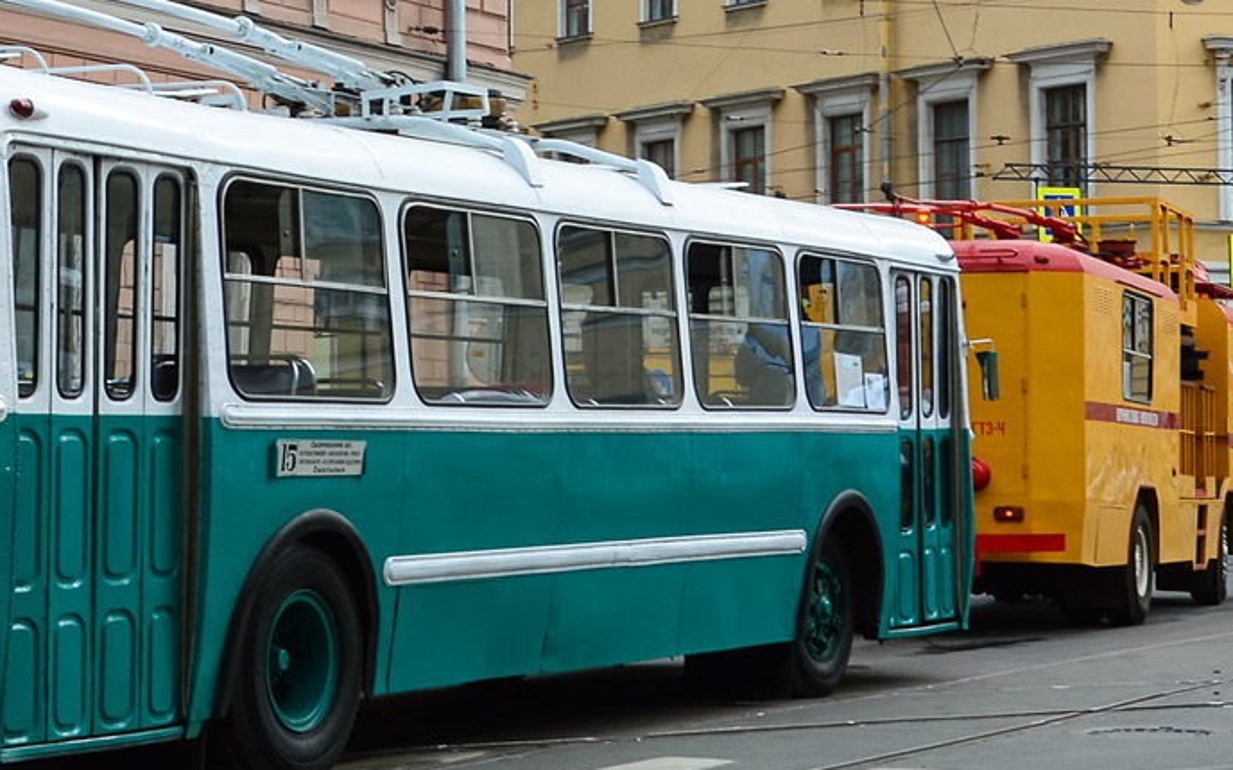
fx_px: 2688
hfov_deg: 25.3
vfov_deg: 16.2
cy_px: 181
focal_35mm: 80
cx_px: 192
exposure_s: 1/200
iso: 200
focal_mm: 24
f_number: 5.6
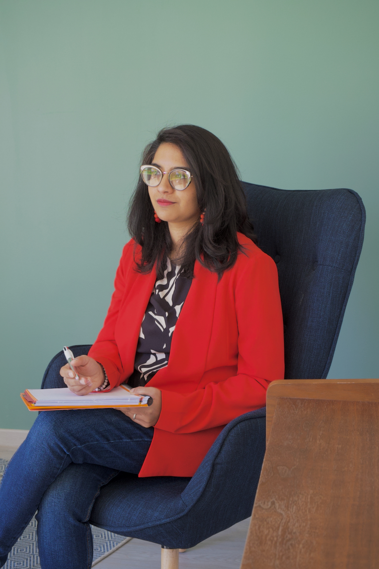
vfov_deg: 36.9
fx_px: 852
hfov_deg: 25.1
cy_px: 284
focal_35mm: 54
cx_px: 190
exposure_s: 1/38
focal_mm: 35.8
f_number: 5
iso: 1600
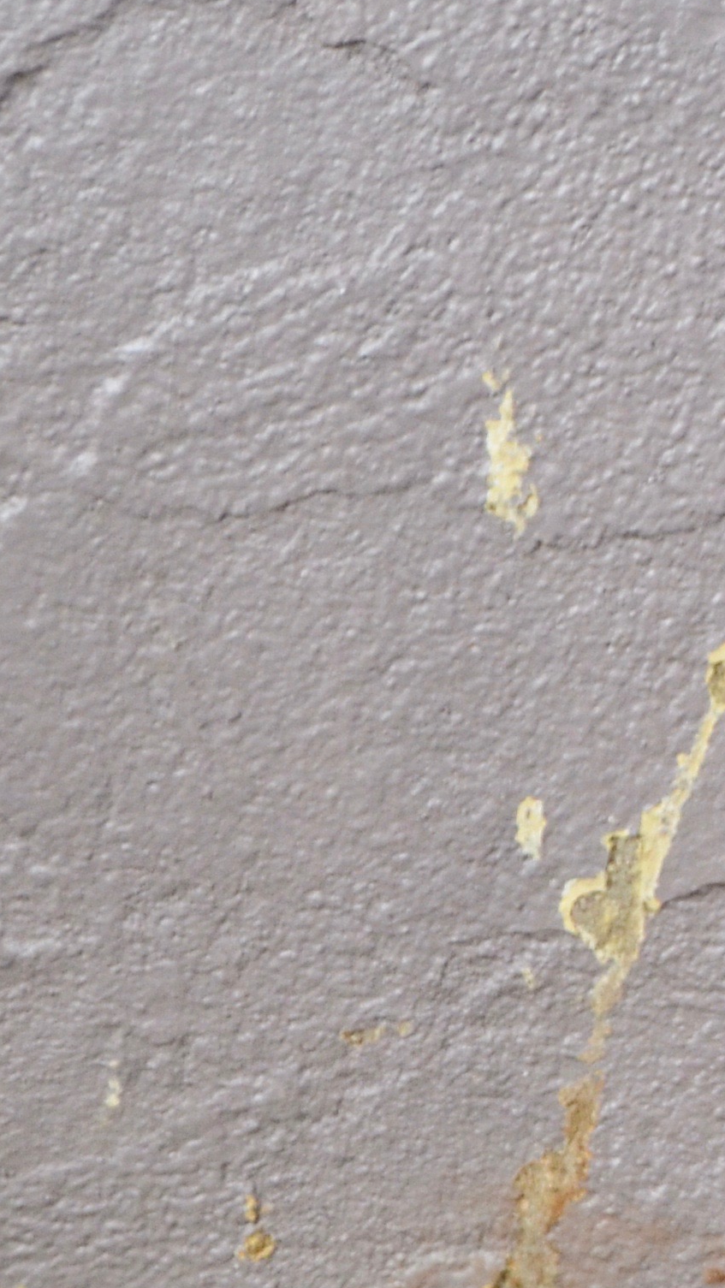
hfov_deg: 7.6
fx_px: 5261
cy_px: 968
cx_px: 1300
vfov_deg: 13.9
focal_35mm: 154
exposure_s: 1/80
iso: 1250
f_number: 4.5
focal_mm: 30
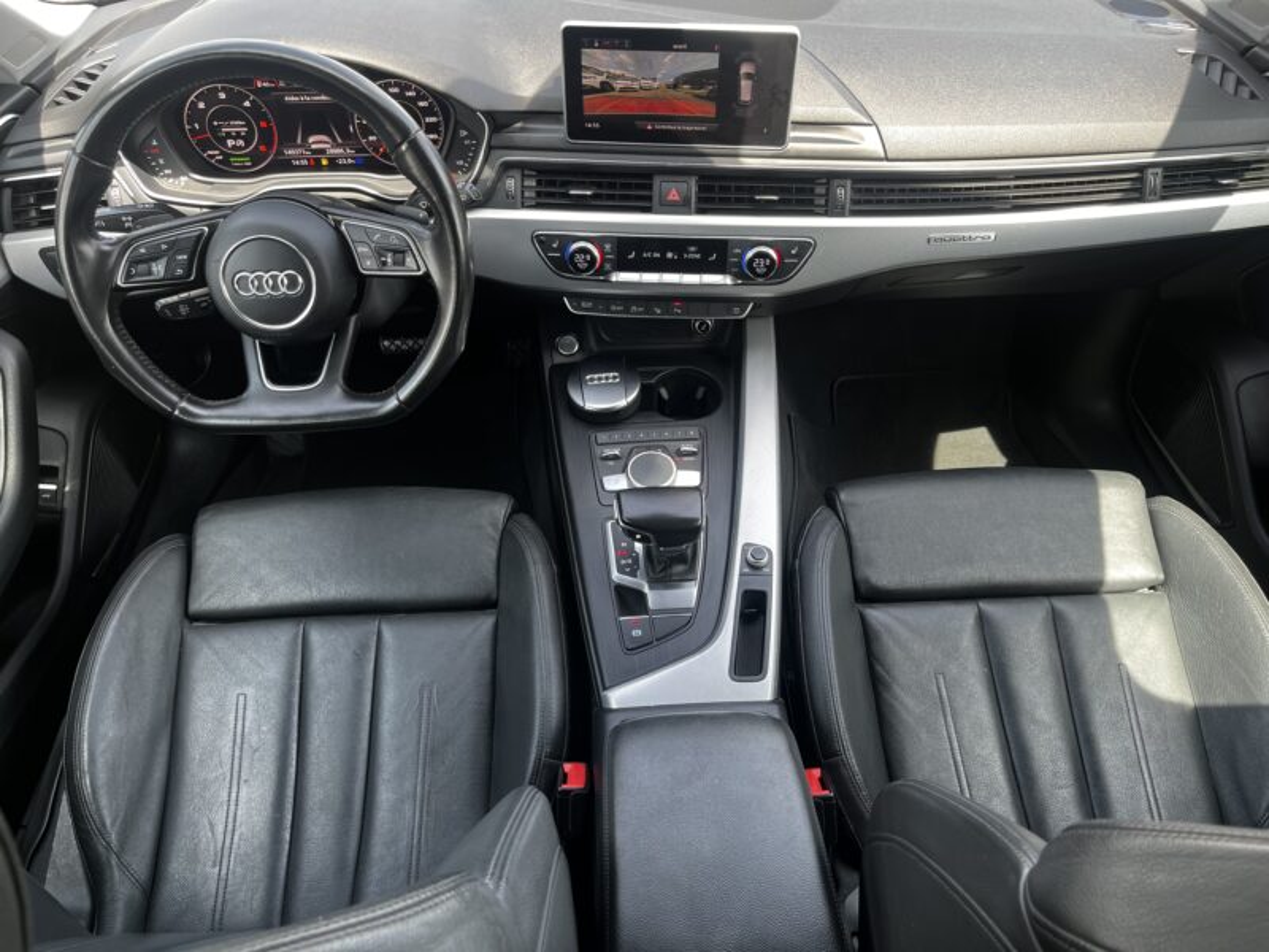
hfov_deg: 67.3
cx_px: 634
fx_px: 953
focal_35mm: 26
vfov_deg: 53.1
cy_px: 476
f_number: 1.6
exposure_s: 1/122
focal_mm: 5.1
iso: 50
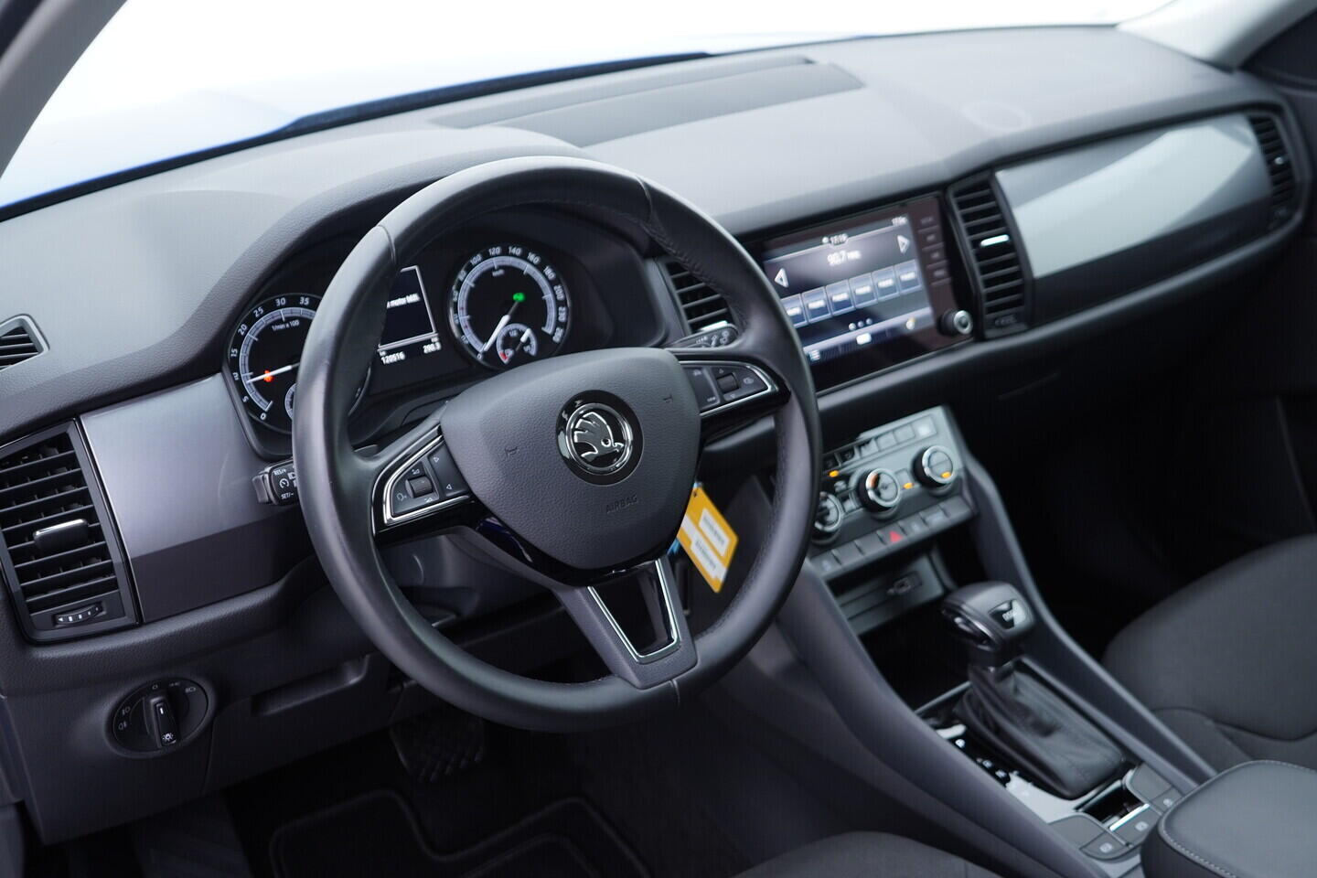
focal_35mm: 36
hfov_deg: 53.1
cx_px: 658
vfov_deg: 36.9
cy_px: 439
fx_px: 1317
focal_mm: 24
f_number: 2.8
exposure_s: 1/40
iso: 200
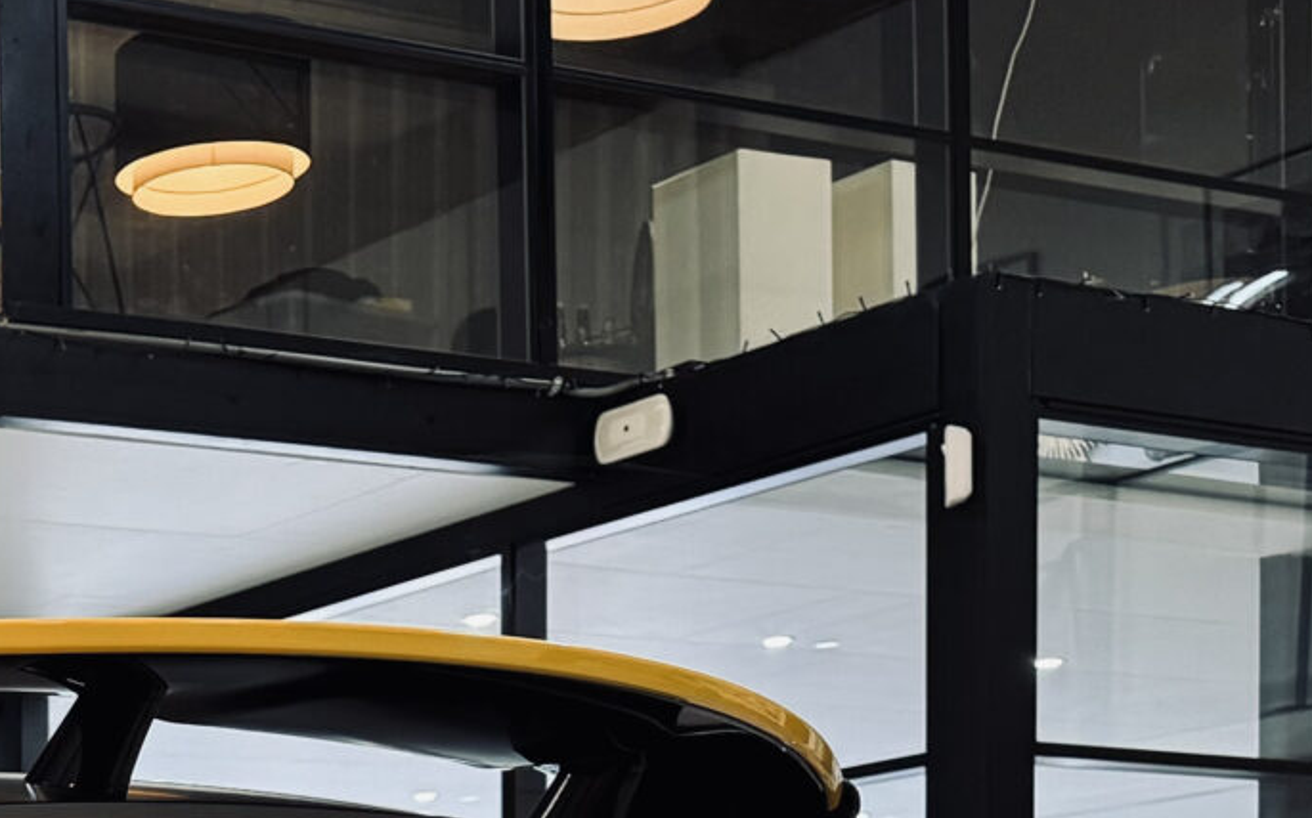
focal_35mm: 95
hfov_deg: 19.2
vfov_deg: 12.5
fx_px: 3395
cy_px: 1491
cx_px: -652
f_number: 1.78
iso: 200
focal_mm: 6.76
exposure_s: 1/60
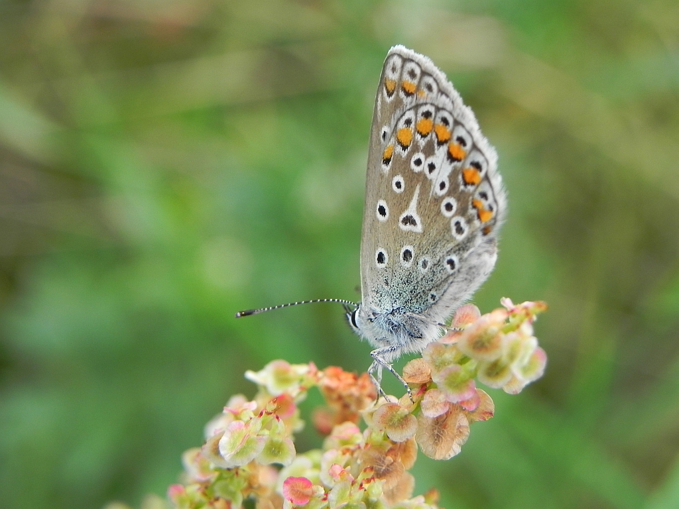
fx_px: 1667
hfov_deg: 23.0
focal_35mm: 85
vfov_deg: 17.4
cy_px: 254
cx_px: 340
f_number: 4
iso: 160
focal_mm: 15.1
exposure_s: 1/126
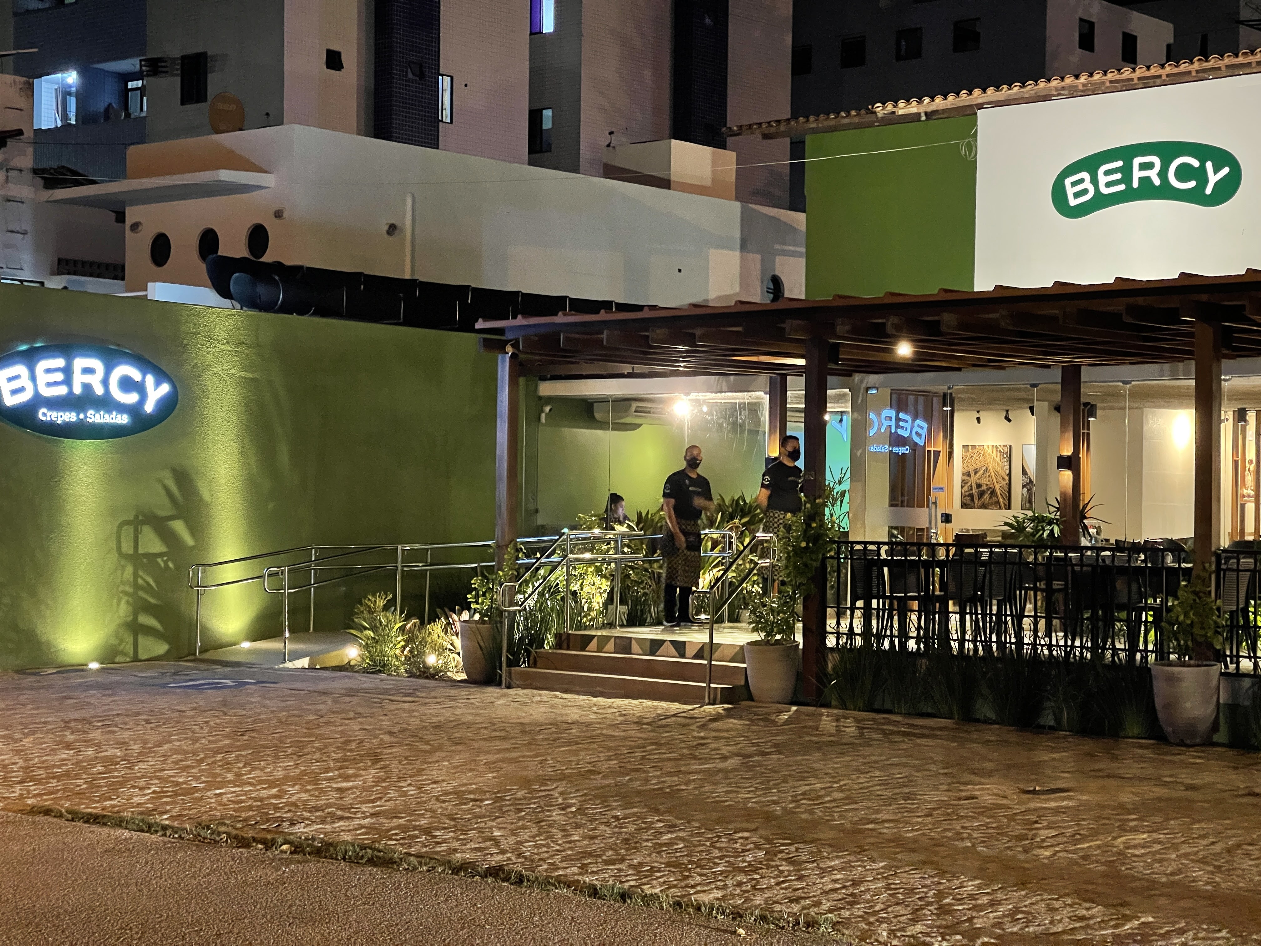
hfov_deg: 30.3
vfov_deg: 22.9
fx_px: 2331
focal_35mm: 64
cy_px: 473
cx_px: 630
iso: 1000
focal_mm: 7.5
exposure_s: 1/30
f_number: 2.2
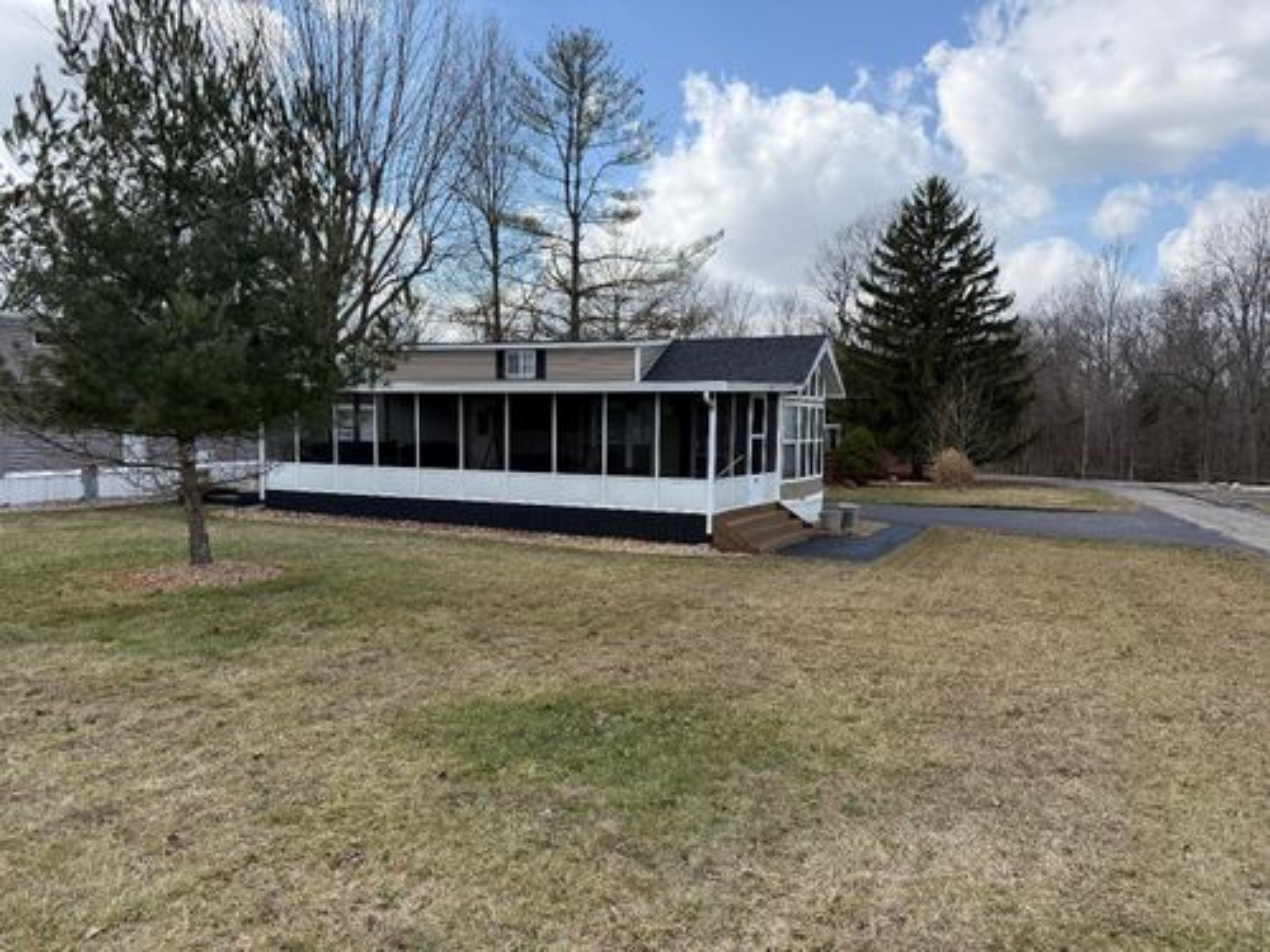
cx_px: 635
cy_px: 476
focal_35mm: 24
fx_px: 881
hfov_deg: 71.6
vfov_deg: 56.8
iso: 100
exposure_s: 1/3759
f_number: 1.78
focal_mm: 6.76
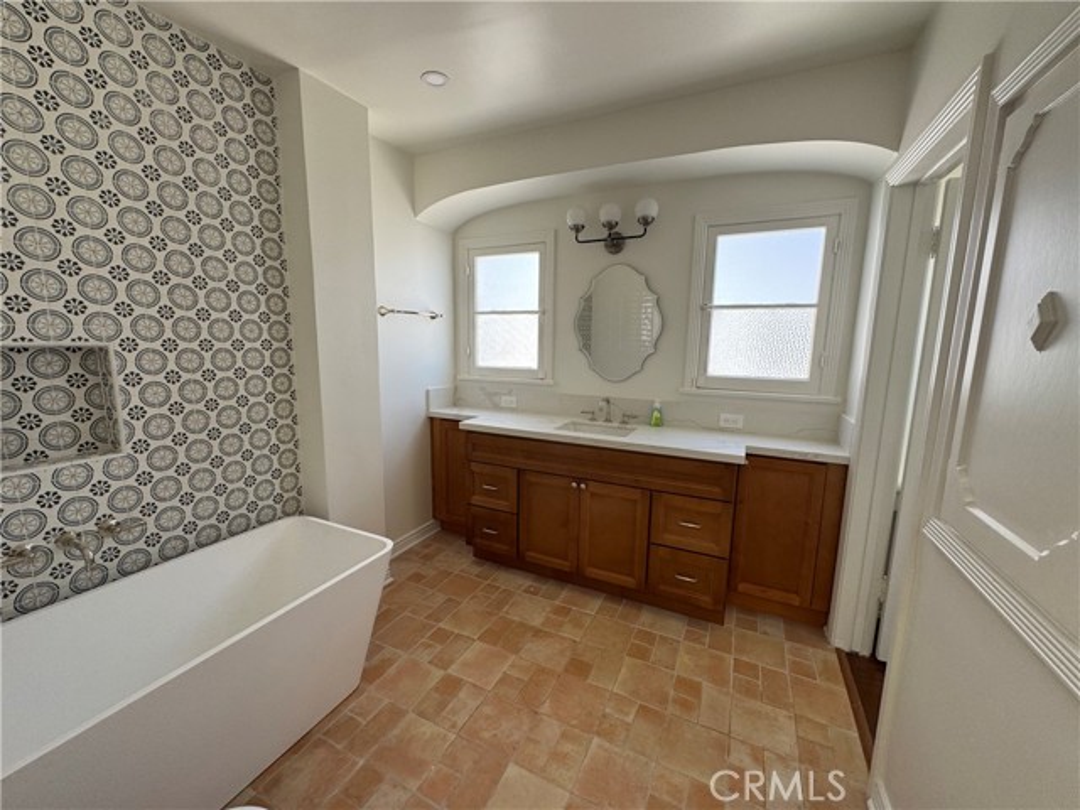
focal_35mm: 14
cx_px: 540
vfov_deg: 85.7
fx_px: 437
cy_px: 405
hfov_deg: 102.1
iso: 64
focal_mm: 2.22
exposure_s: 1/99
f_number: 2.2
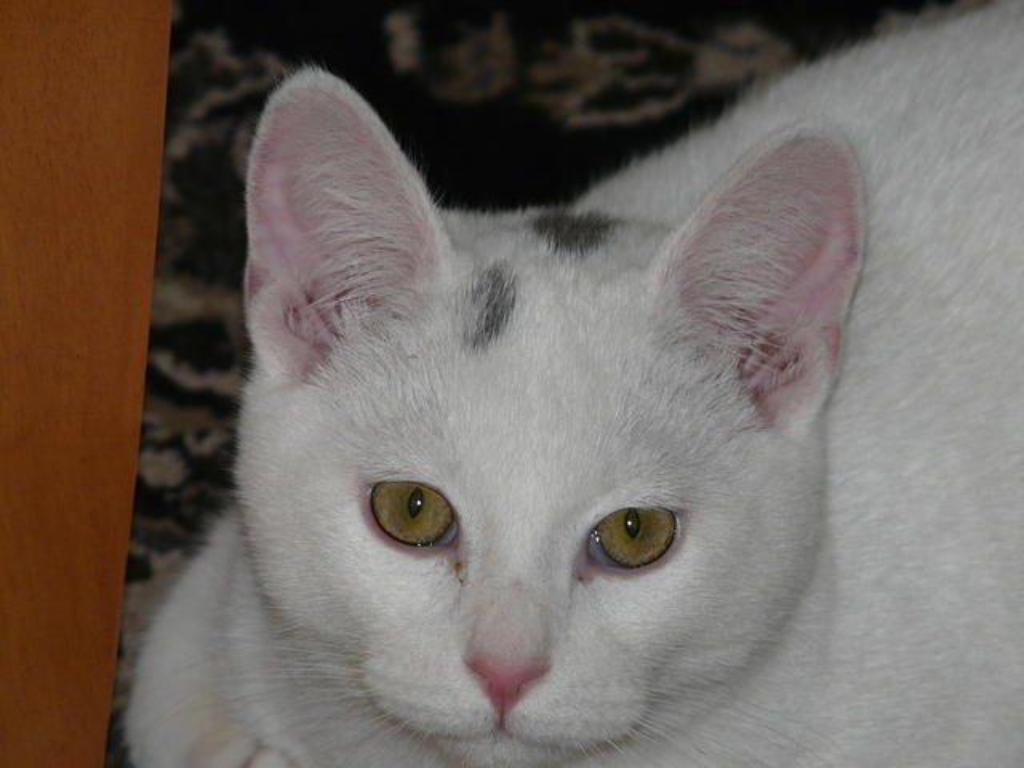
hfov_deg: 4.6
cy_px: 384
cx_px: 512
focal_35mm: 429
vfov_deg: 3.5
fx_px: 12691
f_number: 3.6
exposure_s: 1/100
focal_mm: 55.4
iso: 100
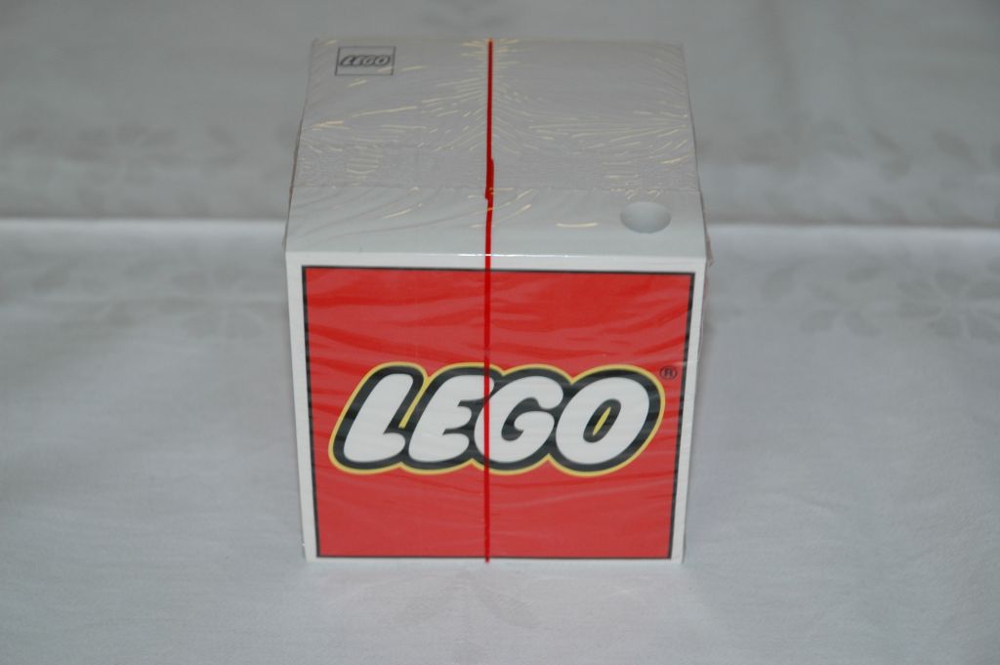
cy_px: 332
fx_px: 2581
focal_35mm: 93
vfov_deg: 14.7
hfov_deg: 21.9
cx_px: 500
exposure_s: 1/60
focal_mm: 62
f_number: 4.5
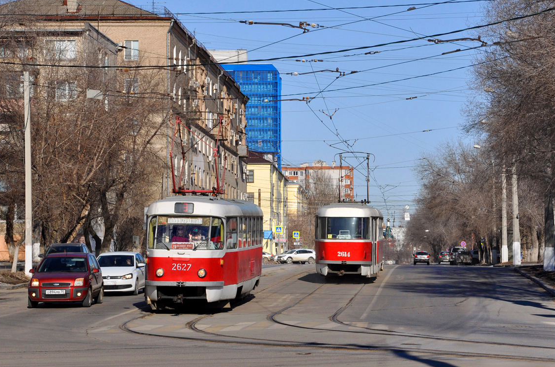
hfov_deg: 19.1
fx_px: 1646
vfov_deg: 12.7
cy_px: 180
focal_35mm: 107
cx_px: 257
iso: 200
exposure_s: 1/800
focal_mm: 62
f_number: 10
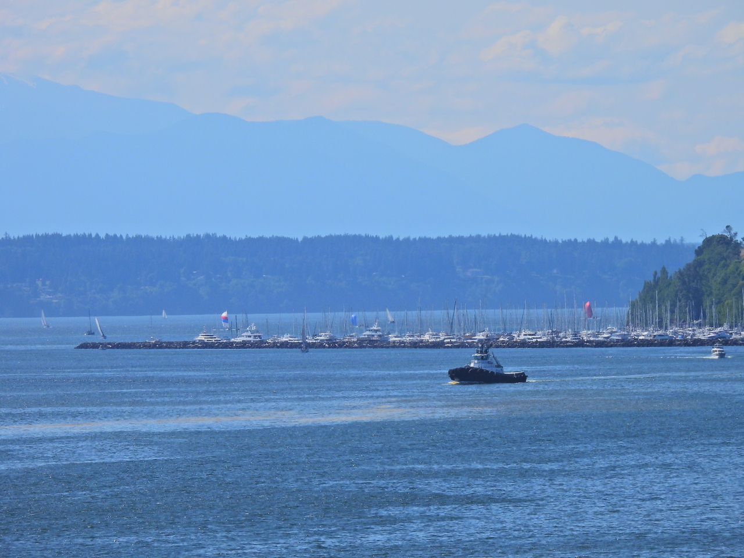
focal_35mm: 380
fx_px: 8167
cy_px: 279
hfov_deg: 5.2
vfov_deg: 3.9
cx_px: 372
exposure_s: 1/1250
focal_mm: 67.8
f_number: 5
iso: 100
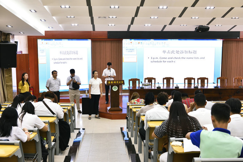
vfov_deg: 30.5
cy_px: 81
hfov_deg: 44.5
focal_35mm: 44
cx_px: 122
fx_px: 297
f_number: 5
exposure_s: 1/200
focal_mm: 44
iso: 1000
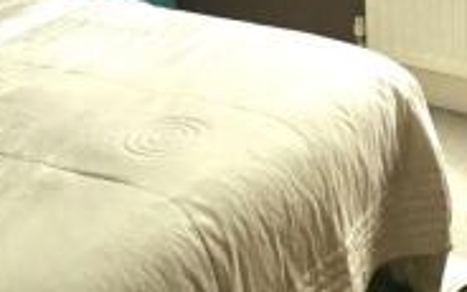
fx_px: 929
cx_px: 317
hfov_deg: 28.0
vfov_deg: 17.1
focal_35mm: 73
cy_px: -47
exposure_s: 1/33
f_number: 2.2
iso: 32
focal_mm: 4.15
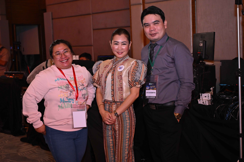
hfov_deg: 38.2
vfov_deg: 26.0
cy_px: 81
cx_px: 122
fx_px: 352
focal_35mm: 52
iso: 4000
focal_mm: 52
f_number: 4
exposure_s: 1/200
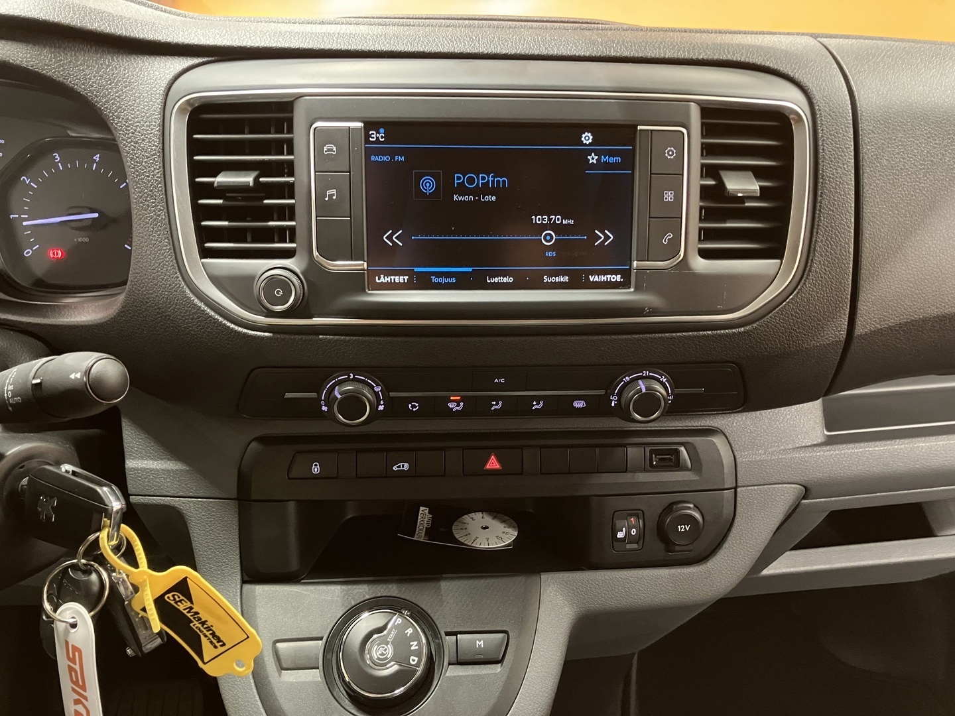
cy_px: 358
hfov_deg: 63.4
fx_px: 772
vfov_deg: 49.7
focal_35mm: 28
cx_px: 478
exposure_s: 1/30
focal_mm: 3.99
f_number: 1.8
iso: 500
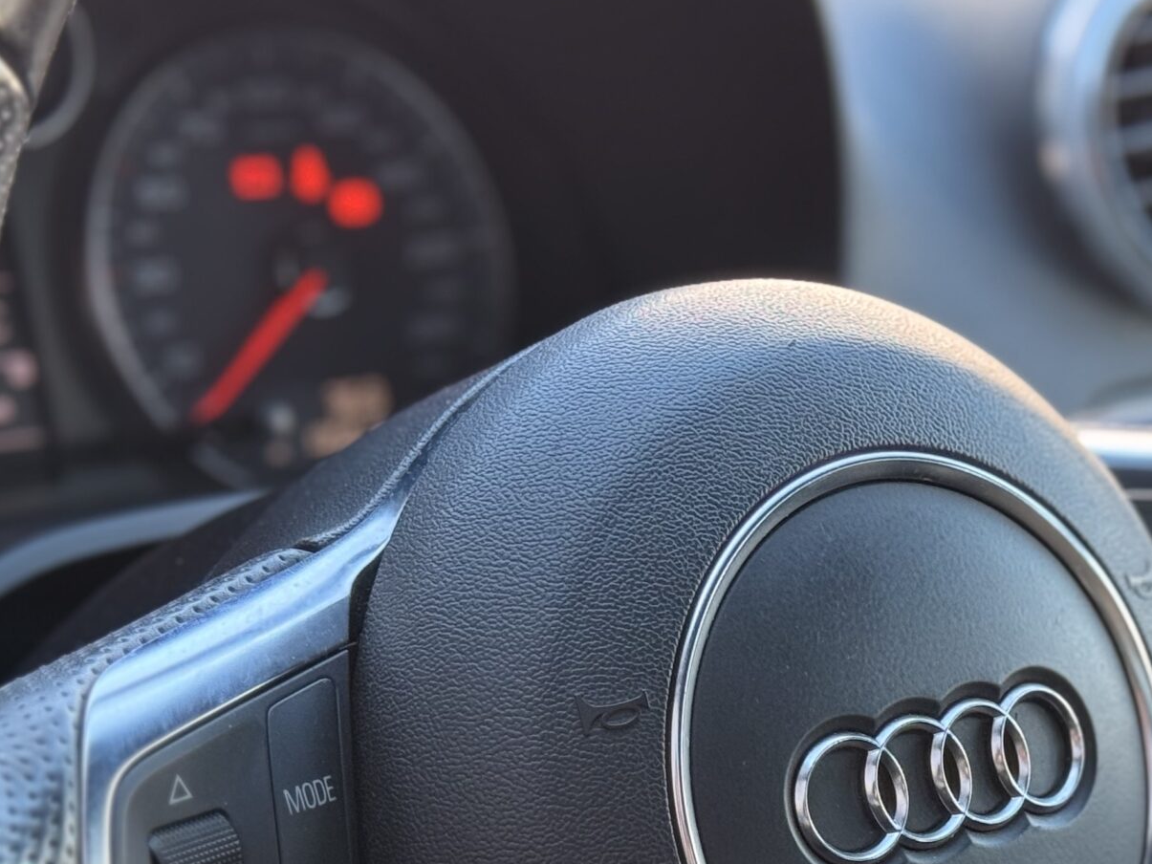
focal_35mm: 102
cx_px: 902
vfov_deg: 14.3
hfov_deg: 19.1
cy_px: 872
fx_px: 3395
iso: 100
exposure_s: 1/95
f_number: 1.78
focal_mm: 6.76
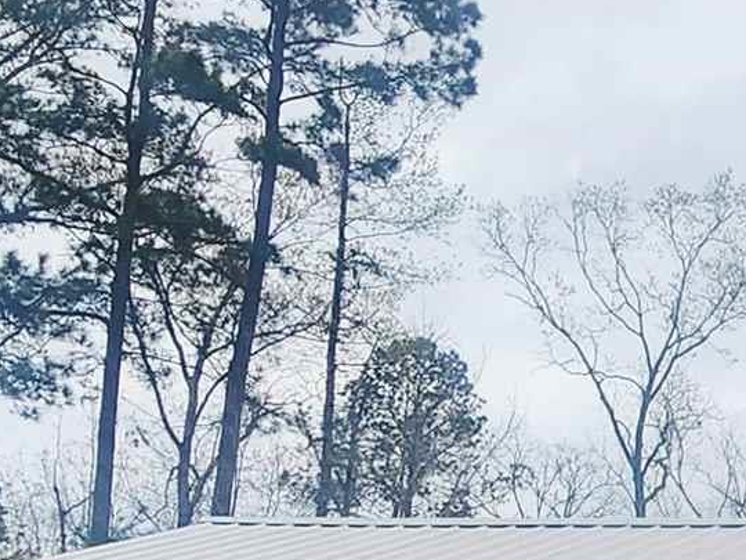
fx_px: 1595
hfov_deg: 22.7
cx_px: 1035
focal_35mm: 74
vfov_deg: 19.0
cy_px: 636
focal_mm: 2.2
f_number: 2.2
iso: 50
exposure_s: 1/1250
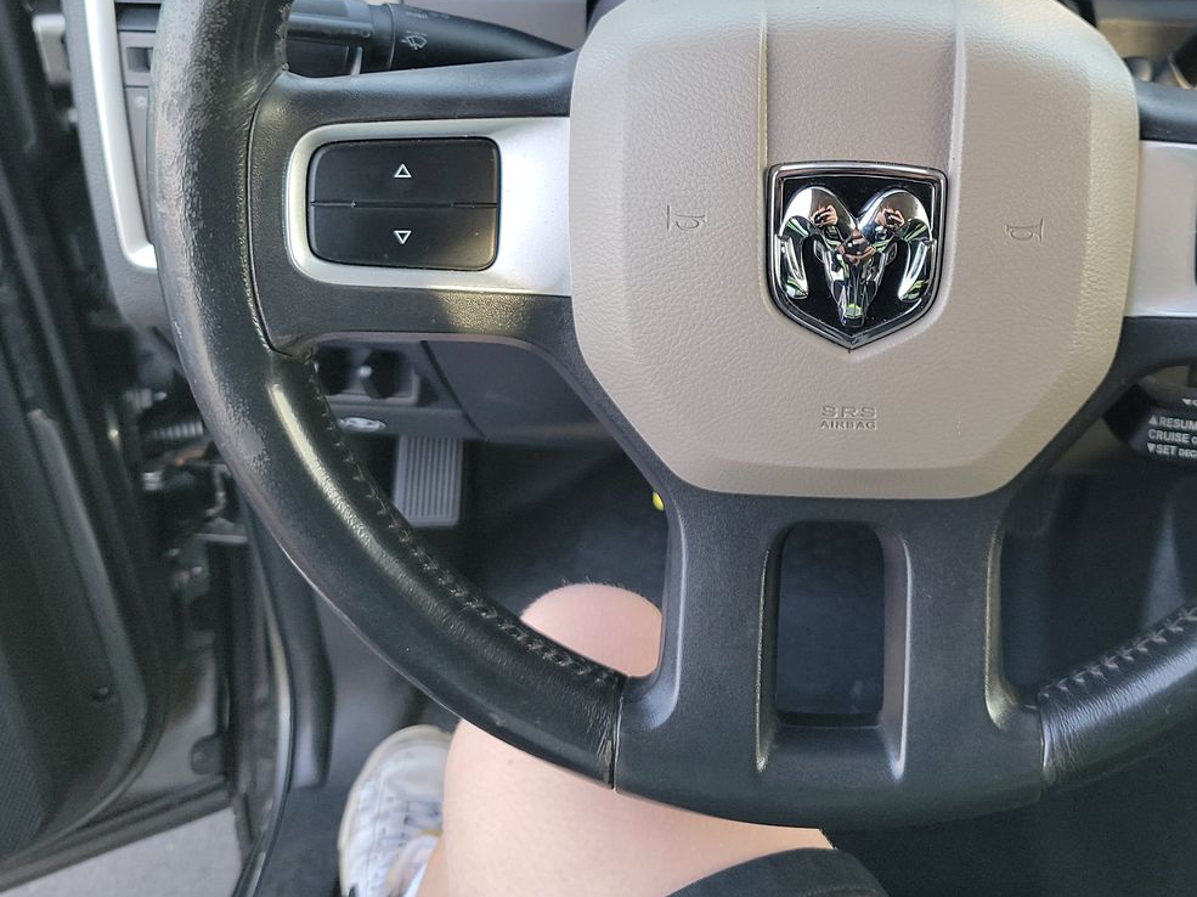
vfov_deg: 35.6
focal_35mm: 39
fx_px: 1348
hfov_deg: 46.8
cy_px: 179
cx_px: 836
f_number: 1.8
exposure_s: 1/59
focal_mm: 6.7
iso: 102
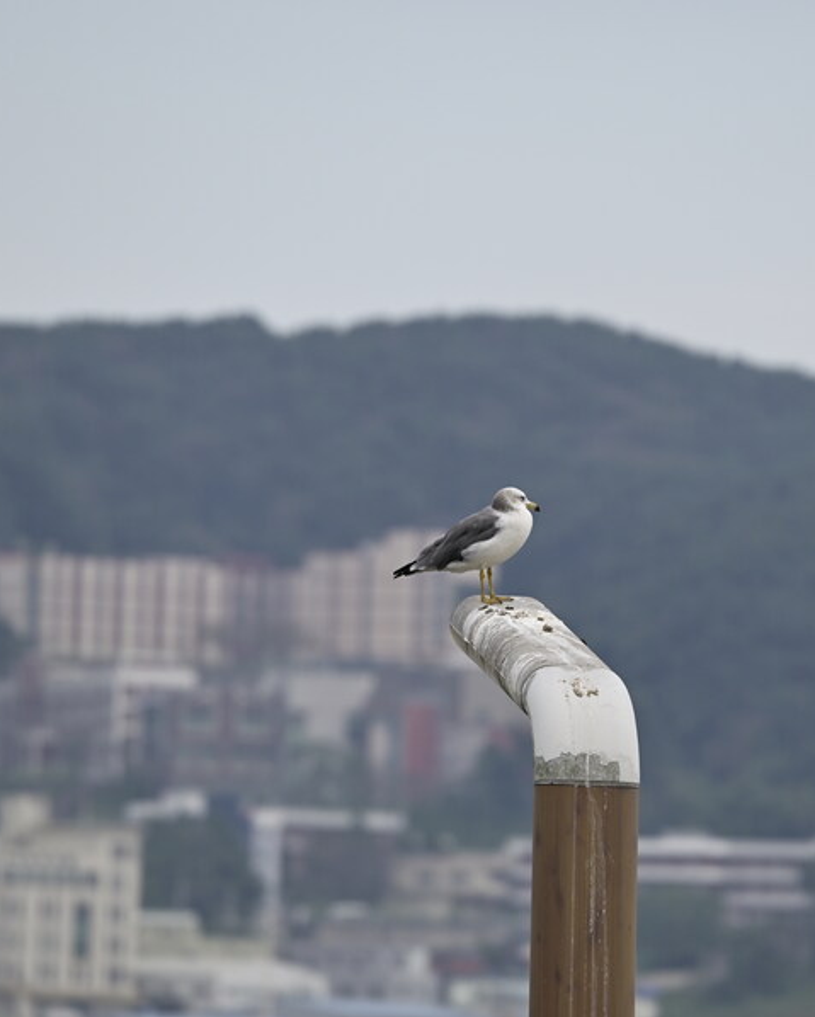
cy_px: 509
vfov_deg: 3.4
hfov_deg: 2.7
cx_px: 509
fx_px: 17022
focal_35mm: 565
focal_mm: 400
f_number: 8
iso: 400
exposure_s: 1/1000
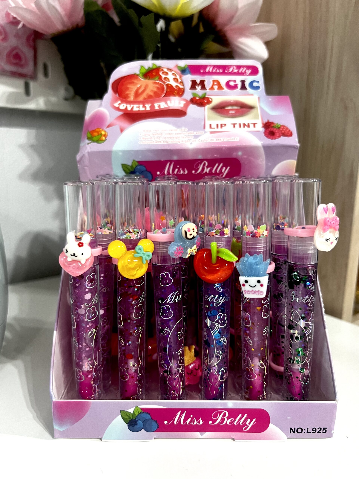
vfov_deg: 67.3
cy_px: 240
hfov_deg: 53.1
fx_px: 360
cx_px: 180
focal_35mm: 26
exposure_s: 1/60
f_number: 1.5
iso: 250
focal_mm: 5.7
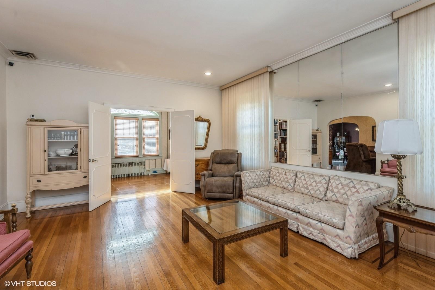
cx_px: 218
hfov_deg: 96.7
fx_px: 193
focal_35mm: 16
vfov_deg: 73.8
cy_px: 145
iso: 200
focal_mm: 16
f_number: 9
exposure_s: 1/15
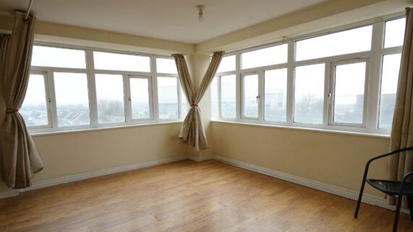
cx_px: 211
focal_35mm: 22
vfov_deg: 51.3
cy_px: 130
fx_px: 241
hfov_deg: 81.2
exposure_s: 1/250
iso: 500
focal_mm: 20
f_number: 5
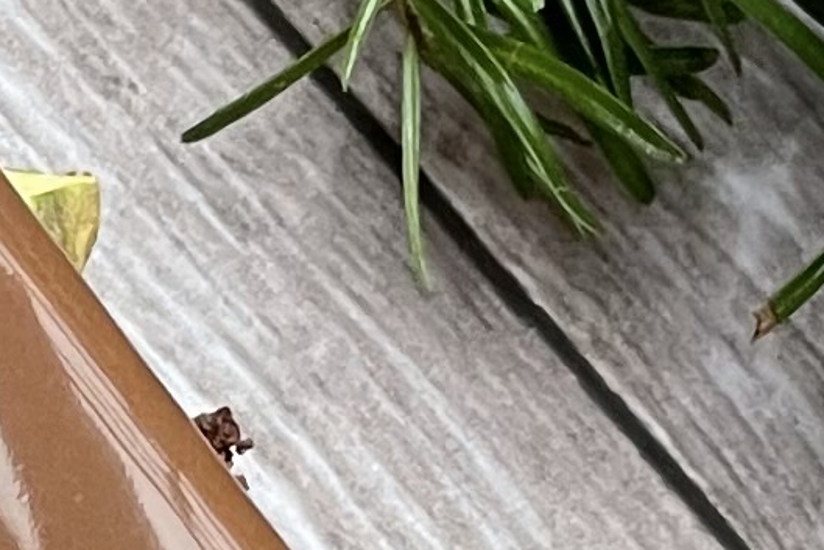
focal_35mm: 206
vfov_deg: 6.2
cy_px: 1513
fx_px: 4716
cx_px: 283
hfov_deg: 10.0
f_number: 1.6
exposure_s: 1/60
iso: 320
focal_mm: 4.2
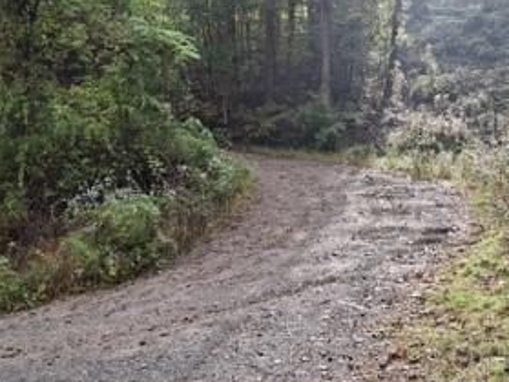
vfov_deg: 33.4
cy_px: 234
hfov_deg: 43.8
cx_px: 232
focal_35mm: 43
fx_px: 632
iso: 25
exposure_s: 1/231
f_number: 1.8
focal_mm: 4.69
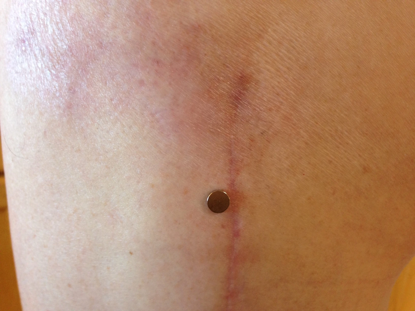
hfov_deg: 55.4
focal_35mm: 33
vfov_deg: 42.9
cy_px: 156
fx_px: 396
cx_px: 208
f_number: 2.4
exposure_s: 1/20
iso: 100
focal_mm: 4.12
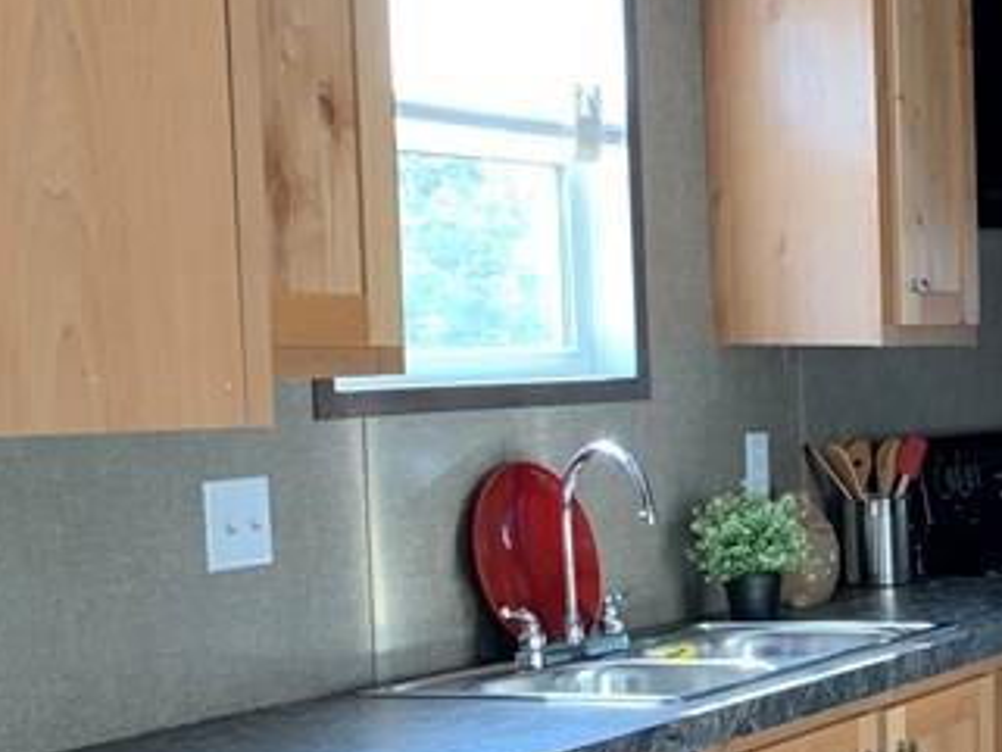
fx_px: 2403
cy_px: 624
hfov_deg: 20.9
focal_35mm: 83
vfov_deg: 17.6
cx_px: 1380
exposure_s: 1/100
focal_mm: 4.25
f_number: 1.8
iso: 100
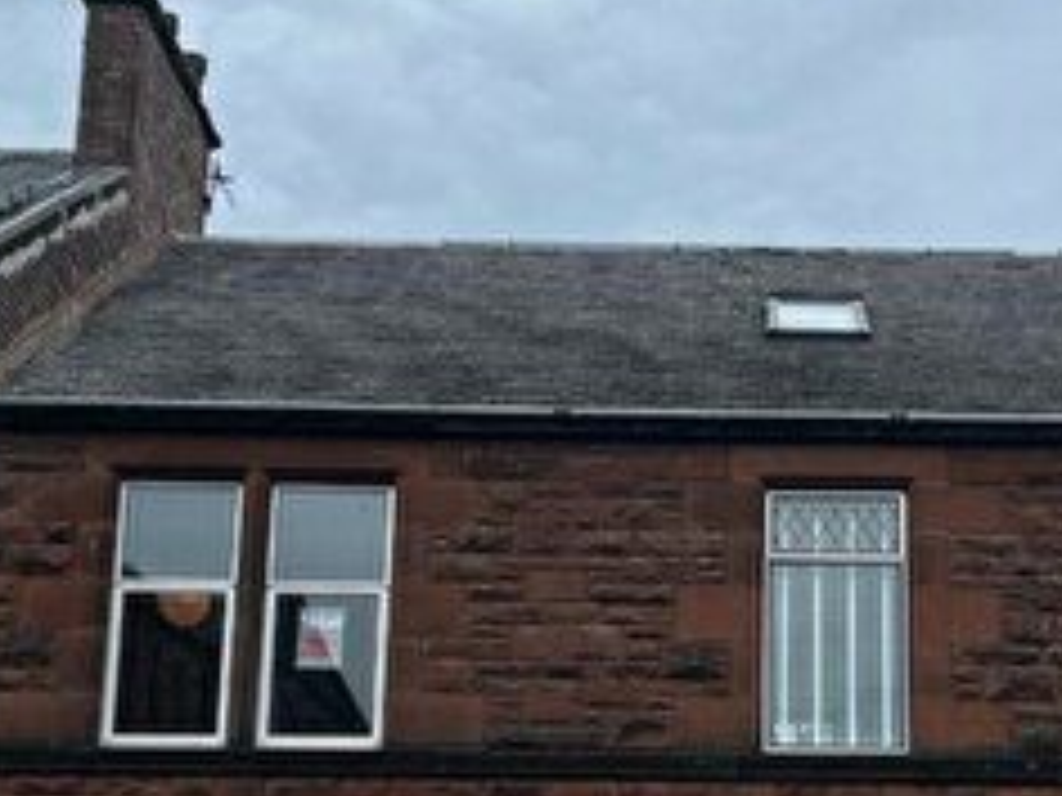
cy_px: 542
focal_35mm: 77
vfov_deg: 19.1
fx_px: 2362
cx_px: 724
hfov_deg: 25.2
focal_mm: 5.1
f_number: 1.6
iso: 50
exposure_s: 1/1389
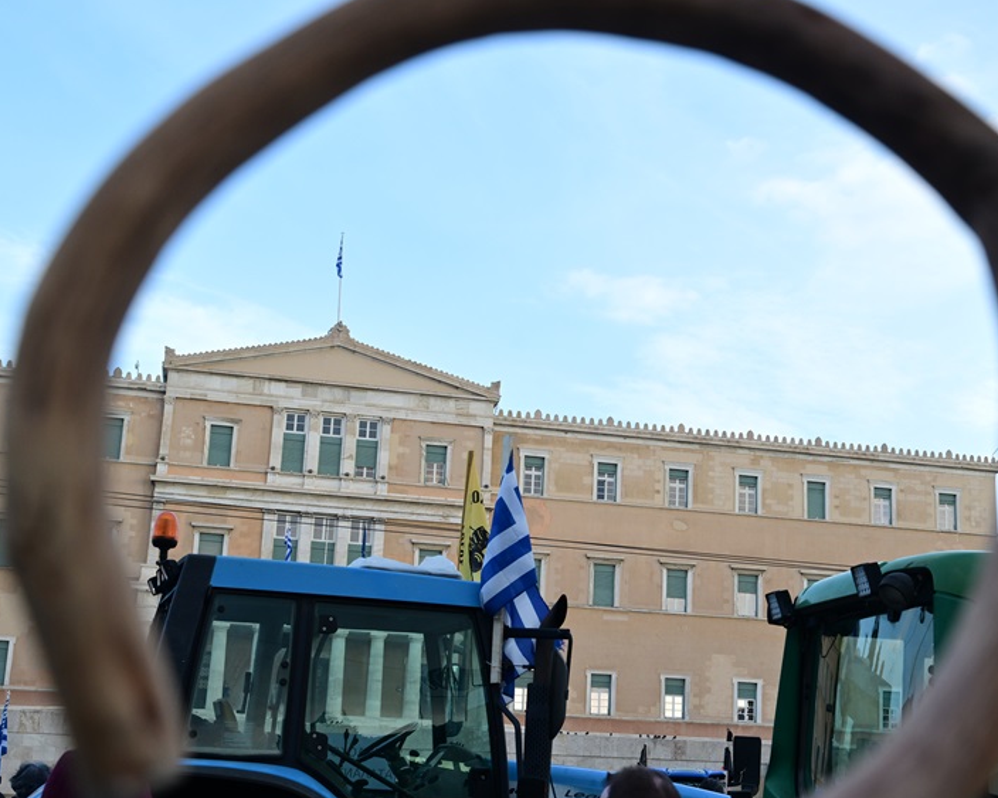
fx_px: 1536
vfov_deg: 29.1
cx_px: 651
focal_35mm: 52
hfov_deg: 35.7
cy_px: 435
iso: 640
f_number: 7.1
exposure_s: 1/500
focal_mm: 39
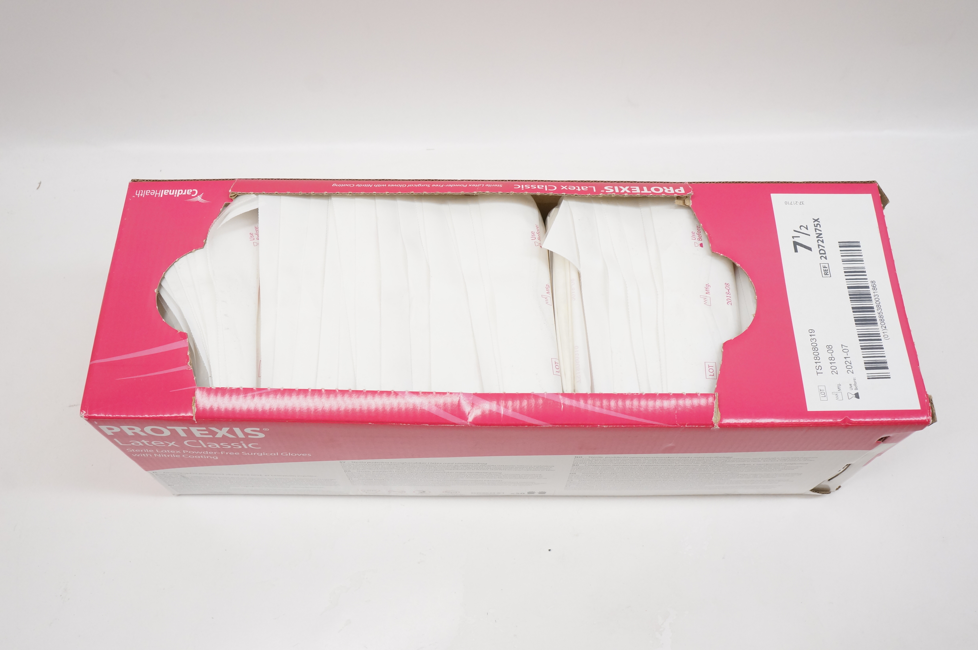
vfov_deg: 41.6
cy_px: 325
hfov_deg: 59.5
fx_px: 855
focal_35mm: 32
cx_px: 489
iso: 800
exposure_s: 1/80
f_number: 8
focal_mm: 21
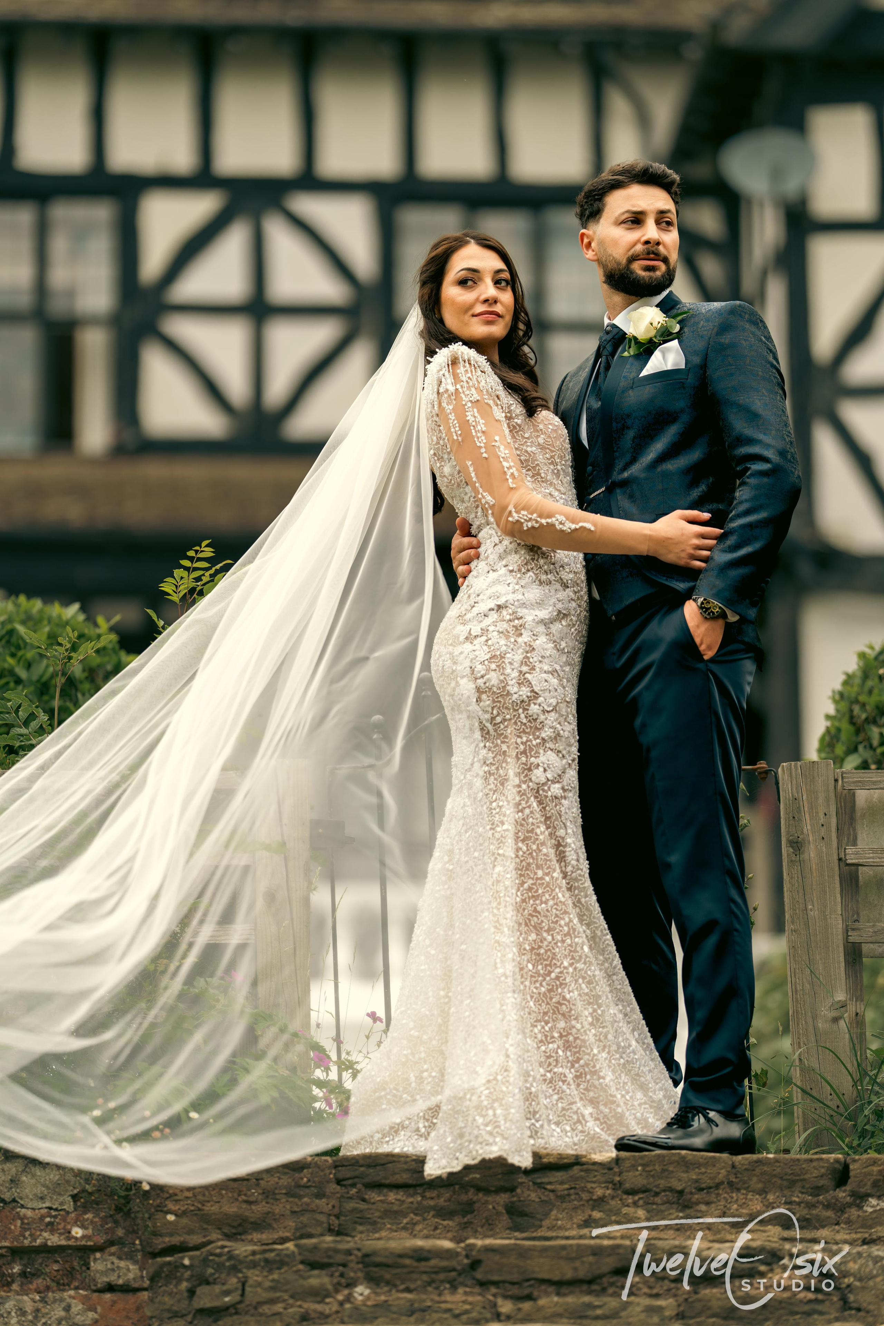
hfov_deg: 10.2
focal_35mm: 135
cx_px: 442
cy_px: 663
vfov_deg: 15.2
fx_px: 4972
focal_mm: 135
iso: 100
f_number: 1.8
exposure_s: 1/1600
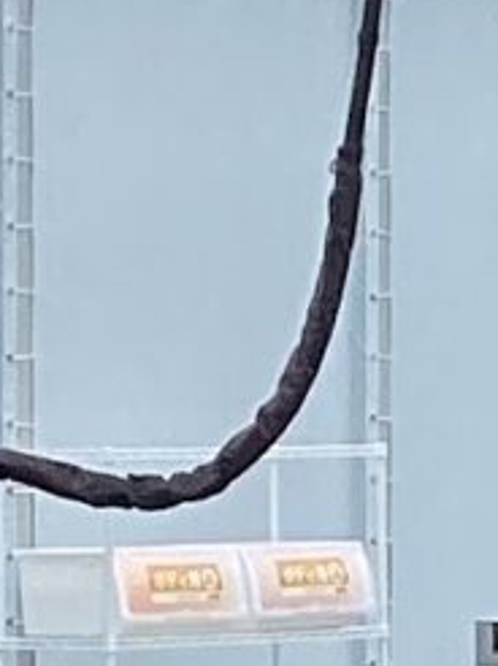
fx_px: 6207
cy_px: 504
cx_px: 652
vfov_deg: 6.1
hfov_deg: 4.6
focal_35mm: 323
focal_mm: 3.3
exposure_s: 1/326
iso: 25
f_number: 2.4
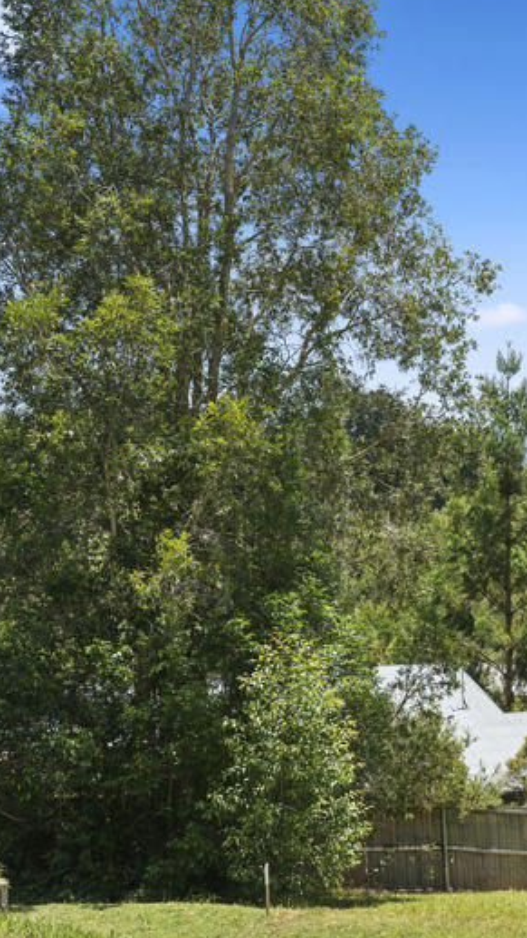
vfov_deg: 37.3
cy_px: 466
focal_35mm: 56
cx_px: 627
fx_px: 1388
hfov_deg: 20.2
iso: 400
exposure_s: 1/500
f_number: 9
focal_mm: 34.5
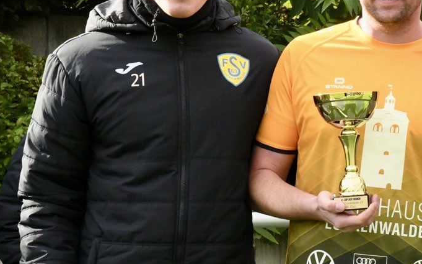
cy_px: 127
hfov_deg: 17.8
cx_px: 385
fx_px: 1322
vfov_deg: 11.4
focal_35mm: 115
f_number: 18
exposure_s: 1/800
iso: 6400
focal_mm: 60
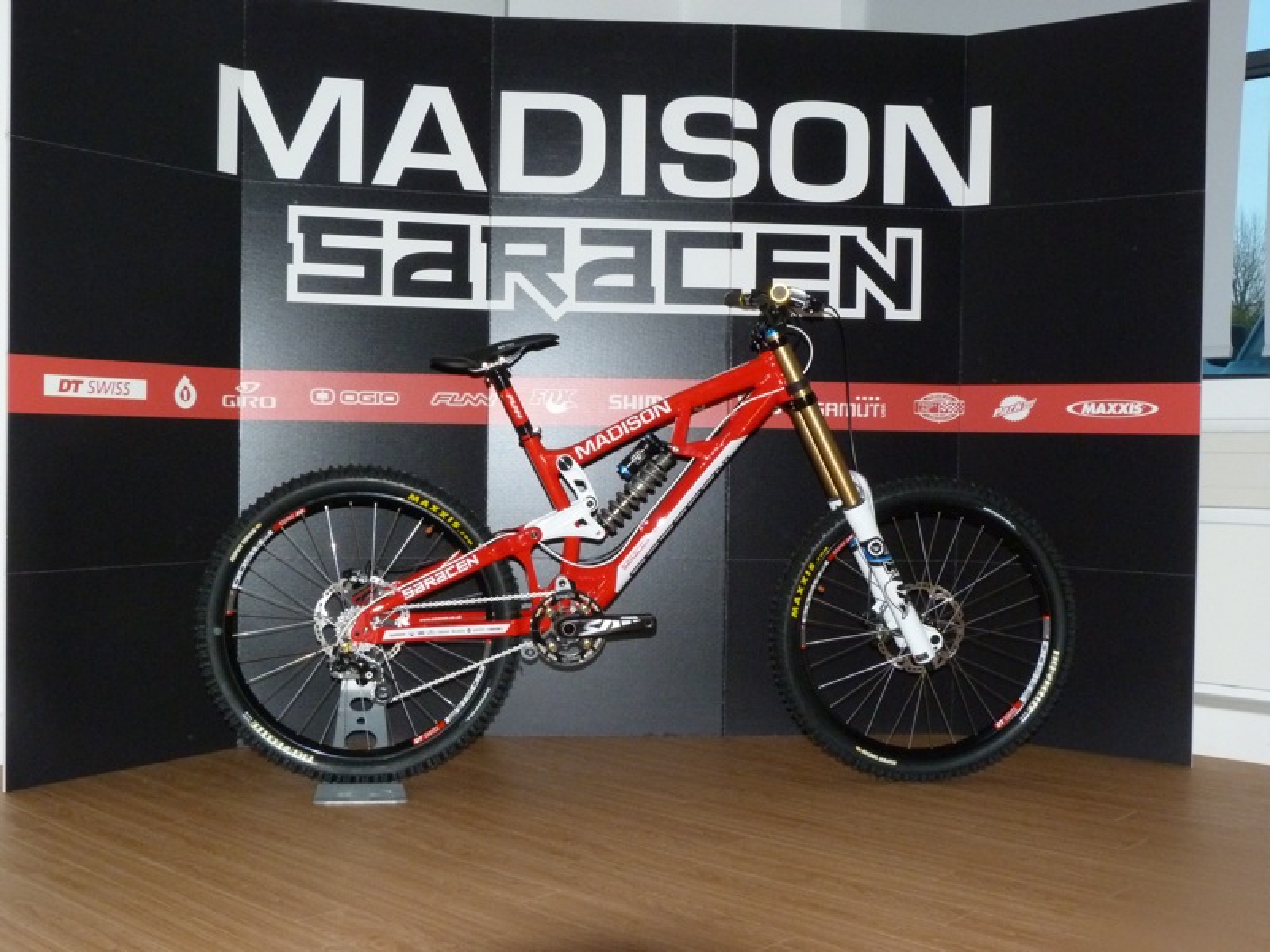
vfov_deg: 36.8
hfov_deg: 47.9
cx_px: 635
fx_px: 1431
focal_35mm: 39
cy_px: 476
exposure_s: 1/60
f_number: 5.6
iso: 400
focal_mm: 7.1
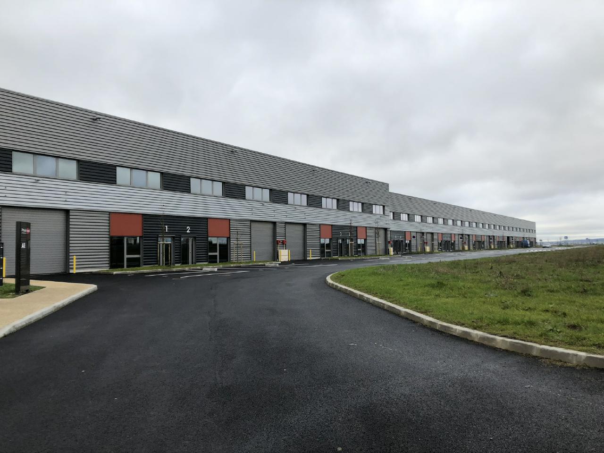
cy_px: 226
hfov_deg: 63.4
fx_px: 489
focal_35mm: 28
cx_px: 302
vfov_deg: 49.7
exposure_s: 1/480
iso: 20
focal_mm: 3.99
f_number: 1.8
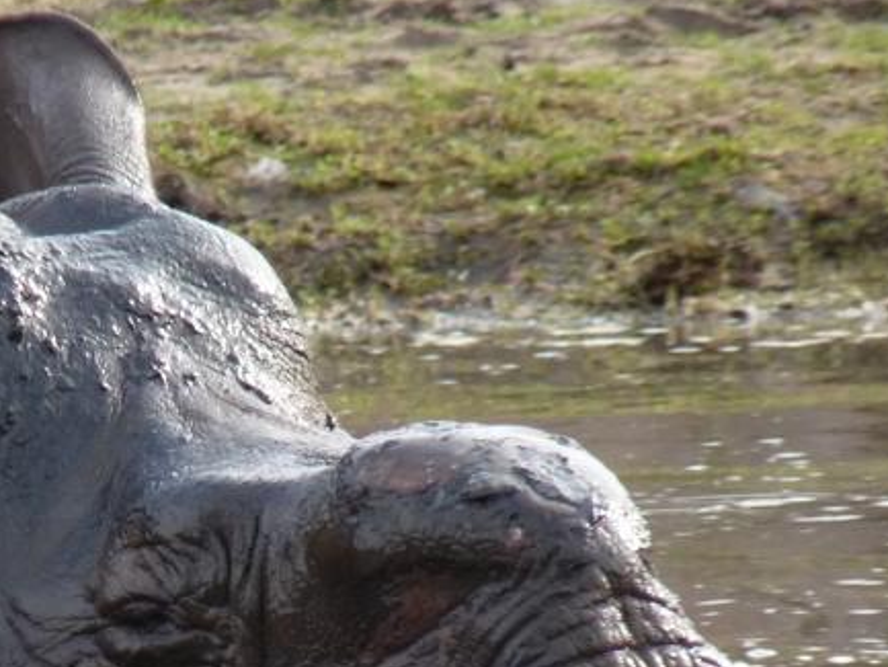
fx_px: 32793
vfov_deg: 1.2
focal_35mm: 1278
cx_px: 127
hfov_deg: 1.6
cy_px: 376
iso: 250
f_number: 4.4
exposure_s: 1/250
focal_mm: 86.4
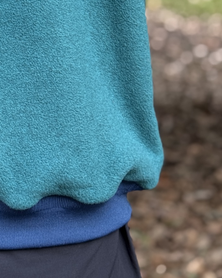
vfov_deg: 13.0
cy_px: -89
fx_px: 1175
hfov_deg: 10.7
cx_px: -11
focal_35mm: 143
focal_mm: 6.76
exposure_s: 1/121
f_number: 1.78
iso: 50
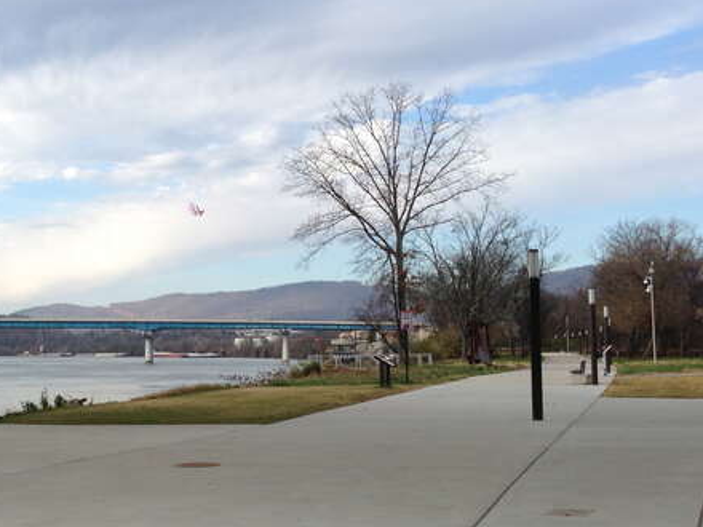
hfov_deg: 31.2
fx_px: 1219
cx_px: 118
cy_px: 268
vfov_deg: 24.4
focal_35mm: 60
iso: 50
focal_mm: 4.13
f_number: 2.4
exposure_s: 1/919
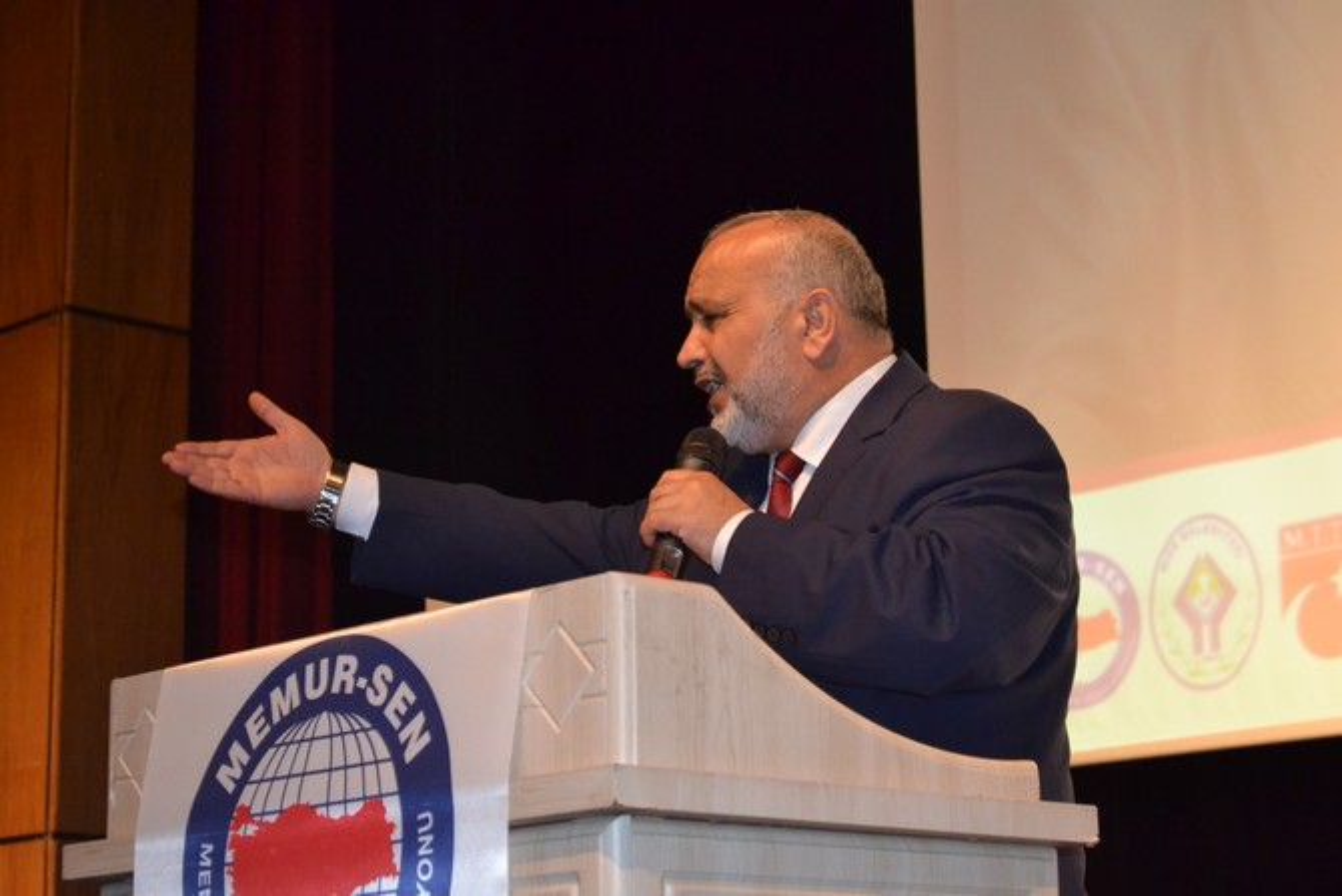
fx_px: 3076
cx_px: 671
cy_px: 448
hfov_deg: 24.6
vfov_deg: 16.6
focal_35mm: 82
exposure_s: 1/60
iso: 3200
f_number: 5.6
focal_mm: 55
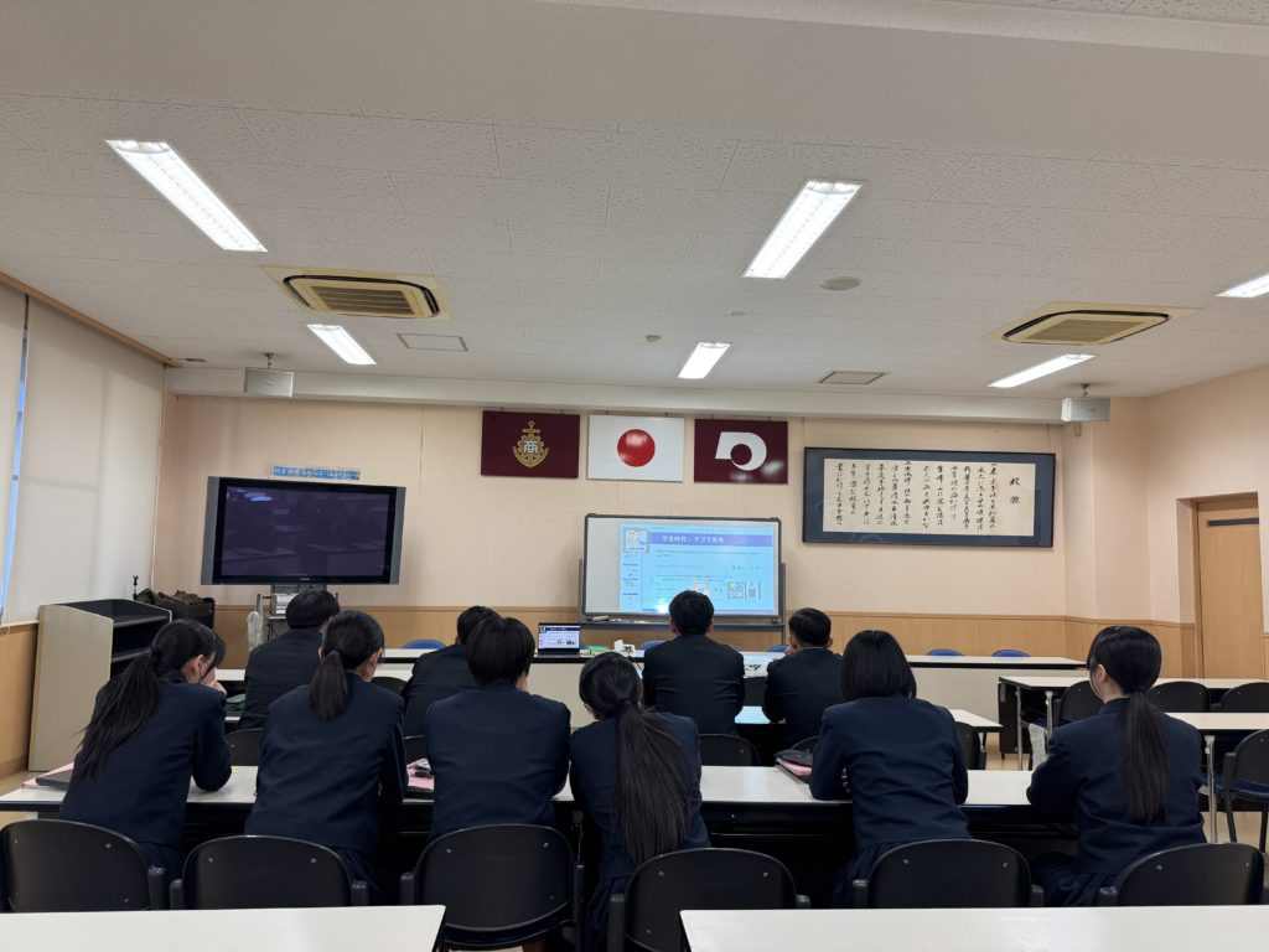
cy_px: 476
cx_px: 634
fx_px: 880
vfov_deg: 56.8
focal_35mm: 24
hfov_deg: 71.6
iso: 125
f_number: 1.78
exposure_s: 1/120
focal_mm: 6.76
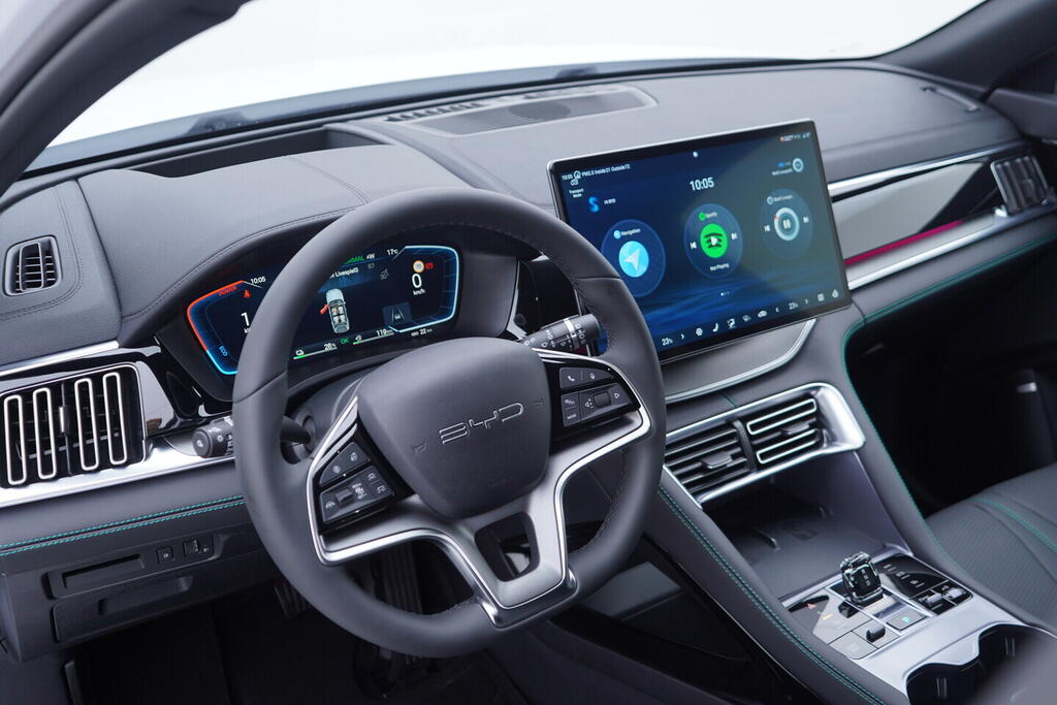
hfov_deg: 53.1
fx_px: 1057
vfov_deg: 36.9
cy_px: 352
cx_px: 528
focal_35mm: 36
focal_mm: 24
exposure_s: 1/40
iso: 125
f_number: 2.8
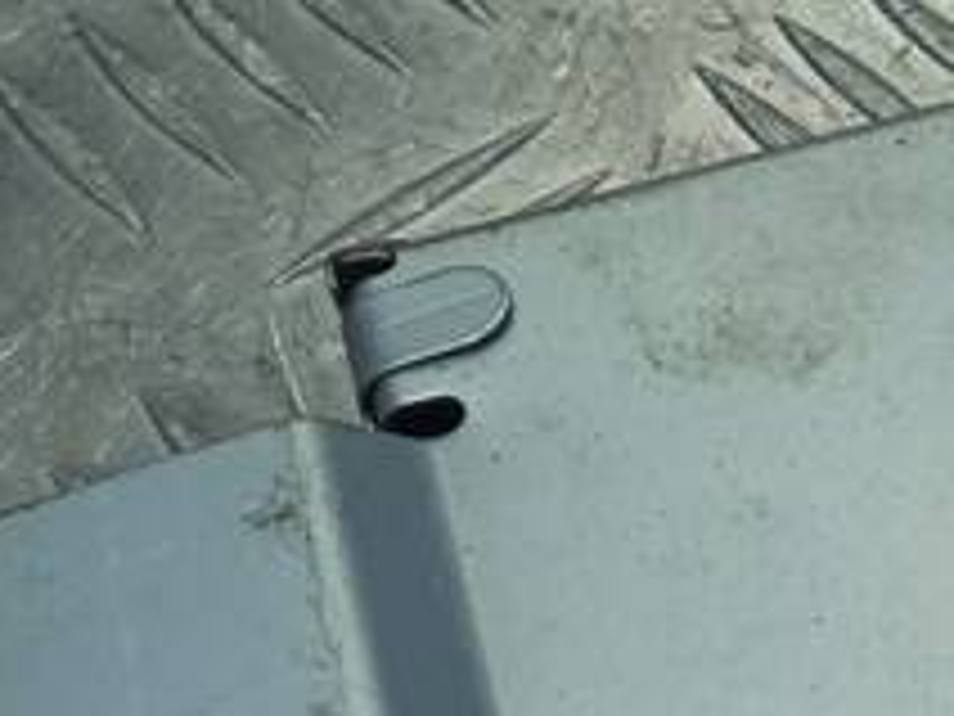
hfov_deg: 15.1
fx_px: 3335
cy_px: 504
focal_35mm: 121
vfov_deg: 12.2
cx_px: 1422
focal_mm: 4.6
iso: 25
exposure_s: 1/100
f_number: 1.8
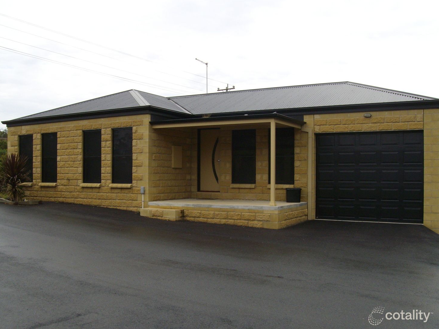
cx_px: 219
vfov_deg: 38.7
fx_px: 469
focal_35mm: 37
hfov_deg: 50.1
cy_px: 166
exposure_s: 1/400
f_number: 4.8
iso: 80
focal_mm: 6
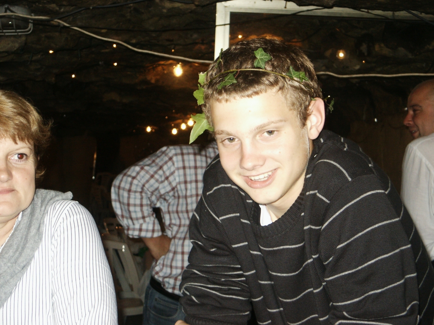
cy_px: 162
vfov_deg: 22.3
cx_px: 217
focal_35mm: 66
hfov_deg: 29.4
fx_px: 827
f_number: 3.6
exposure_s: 1/60
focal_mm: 13.66
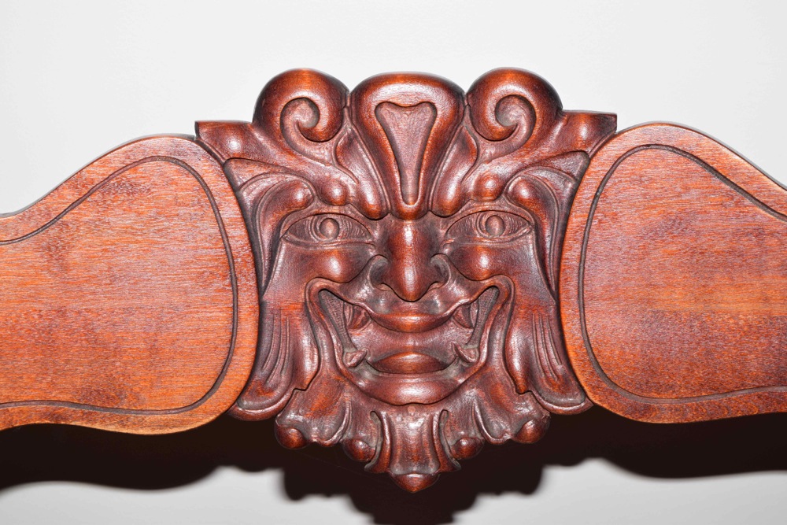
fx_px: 1804
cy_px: 262
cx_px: 394
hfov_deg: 24.6
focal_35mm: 82
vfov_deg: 16.6
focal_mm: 55
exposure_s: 1/200
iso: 100
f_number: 8
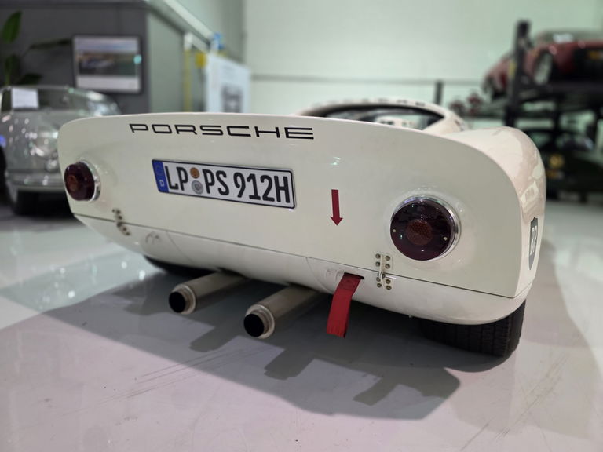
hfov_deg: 73.9
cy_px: 226
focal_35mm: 23
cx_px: 302
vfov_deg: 58.9
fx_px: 401
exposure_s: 1/120
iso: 400
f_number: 1.7
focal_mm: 6.3
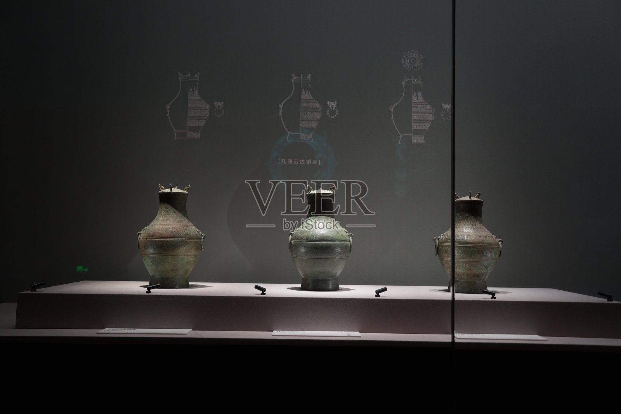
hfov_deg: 57.2
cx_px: 310
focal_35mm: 33
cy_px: 207
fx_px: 569
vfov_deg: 40.0
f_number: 3.2
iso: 1000
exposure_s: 1/40
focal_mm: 33
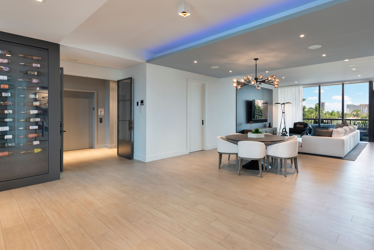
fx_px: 197
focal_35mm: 19
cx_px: 214
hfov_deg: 86.3
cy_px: 114
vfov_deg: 64.5
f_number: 10
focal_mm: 14
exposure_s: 1/200
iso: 500
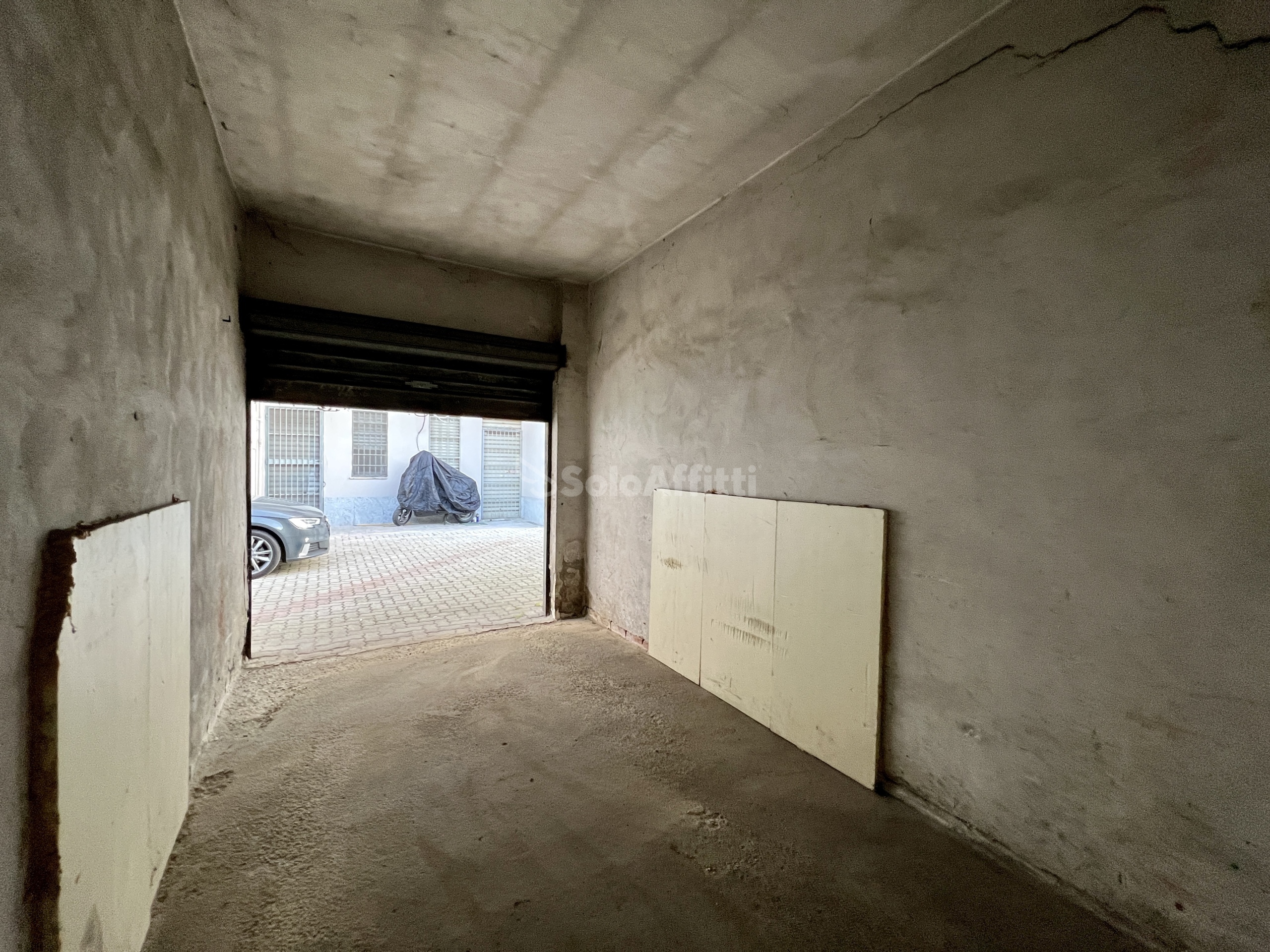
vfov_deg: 89.9
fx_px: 477
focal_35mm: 13
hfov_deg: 106.2
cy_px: 476
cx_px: 635
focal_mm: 1.57
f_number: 1.8
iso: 250
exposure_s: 1/96
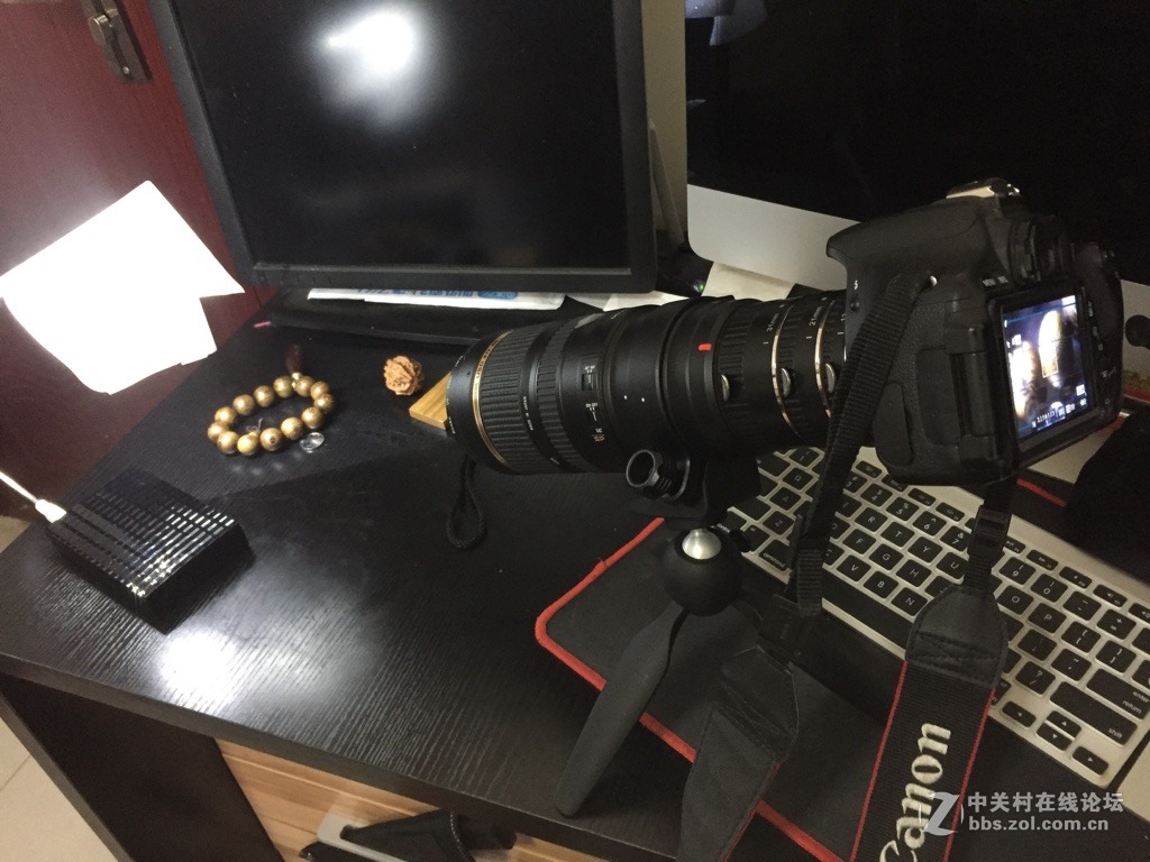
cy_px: 431
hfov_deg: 61.7
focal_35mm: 29
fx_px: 963
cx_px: 575
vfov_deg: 48.2
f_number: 2.2
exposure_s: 1/17
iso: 320
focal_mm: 4.15
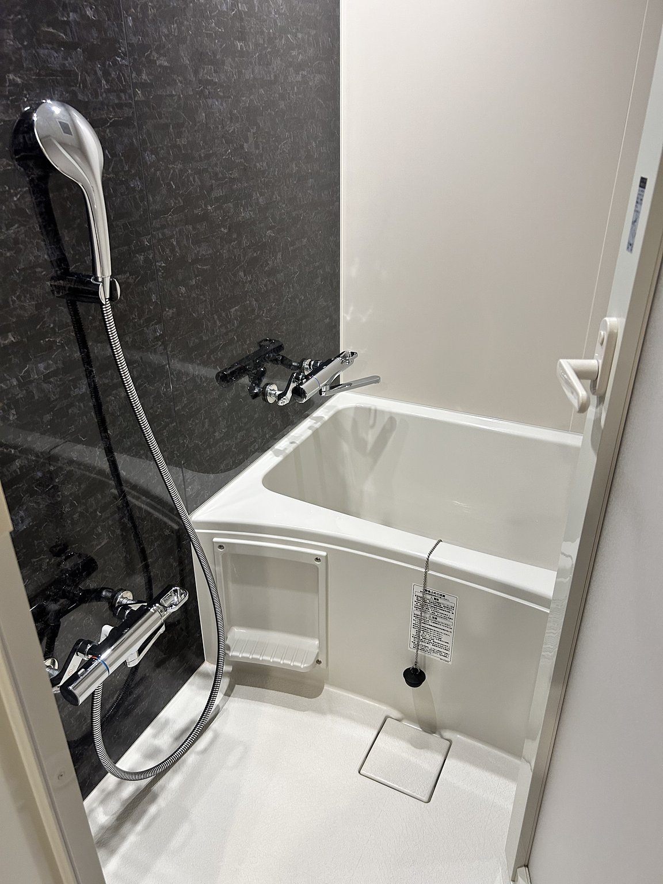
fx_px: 664
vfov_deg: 67.3
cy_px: 442
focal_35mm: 26
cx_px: 332
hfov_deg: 53.1
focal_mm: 5.7
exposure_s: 1/60
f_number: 1.5
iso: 160
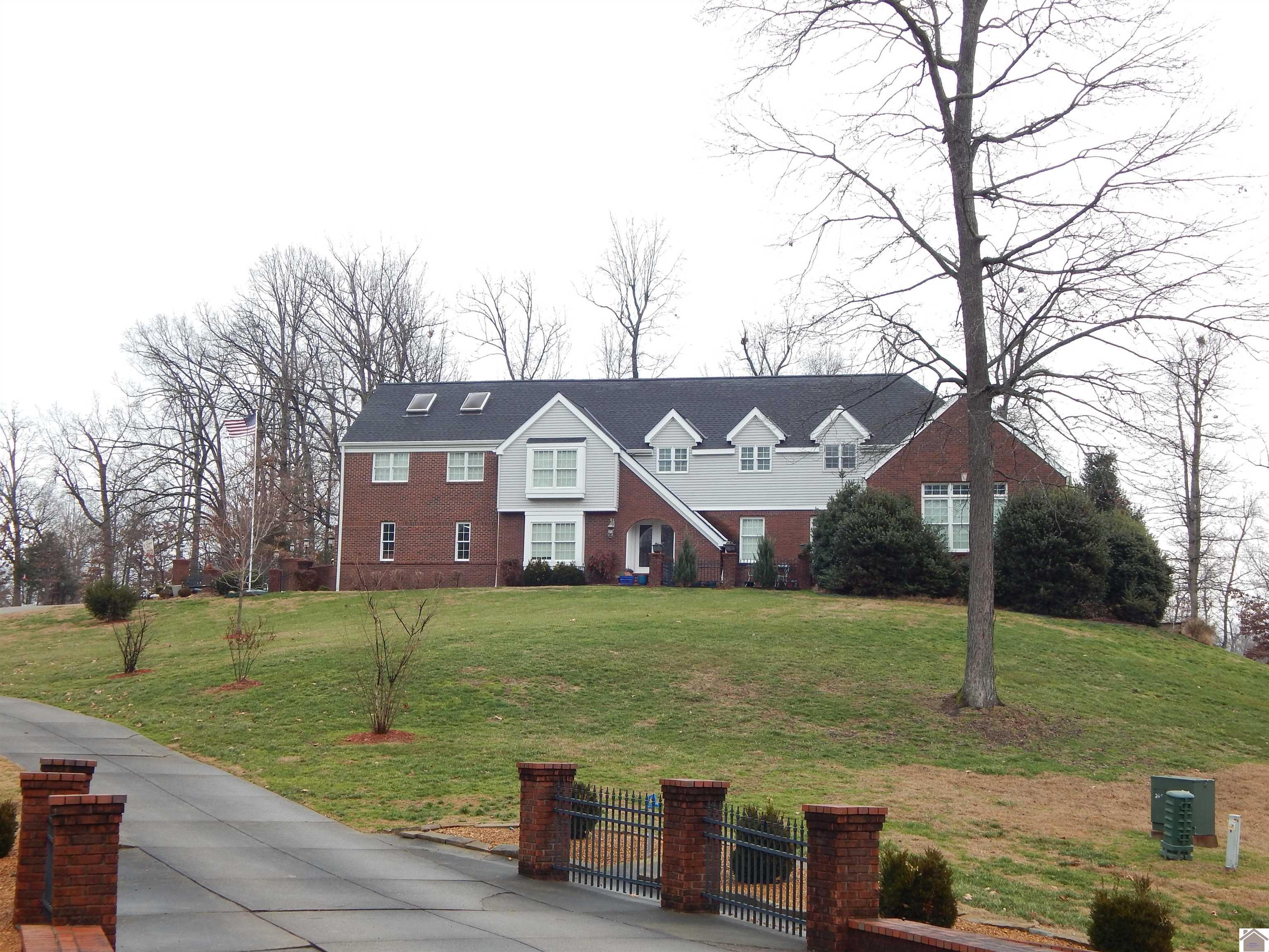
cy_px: 476
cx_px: 634
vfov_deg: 30.3
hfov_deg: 39.7
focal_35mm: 48
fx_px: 1760
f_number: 3.7
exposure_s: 1/100
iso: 125
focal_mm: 8.6
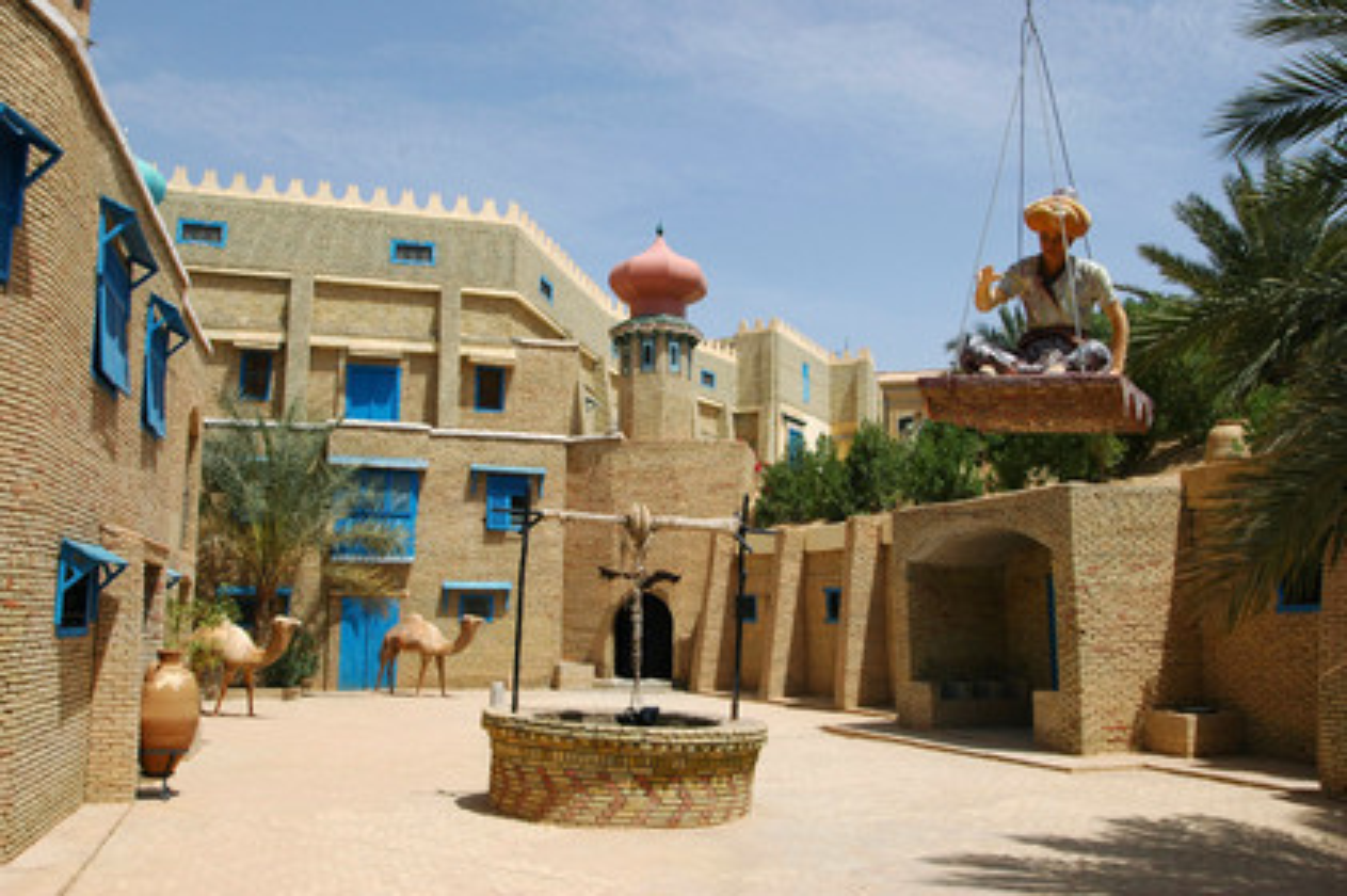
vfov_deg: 43.5
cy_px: 448
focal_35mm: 30
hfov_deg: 62.0
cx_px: 674
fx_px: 1122
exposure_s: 1/400
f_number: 10
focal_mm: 20
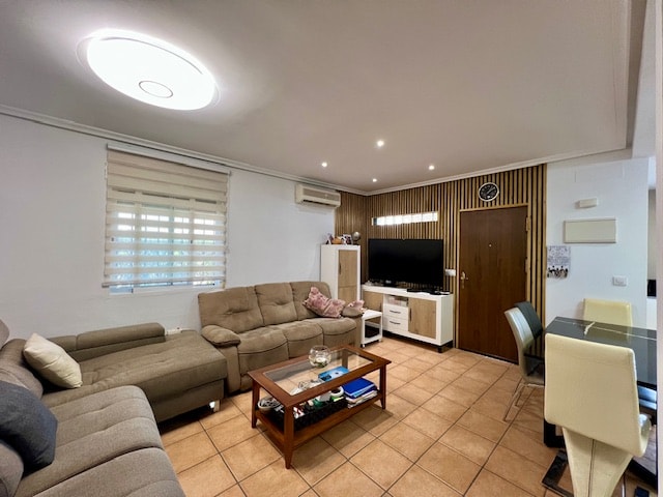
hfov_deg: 106.2
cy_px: 248
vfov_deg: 89.9
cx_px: 332
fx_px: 249
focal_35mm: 13
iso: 250
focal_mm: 1.57
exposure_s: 1/101
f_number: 1.8
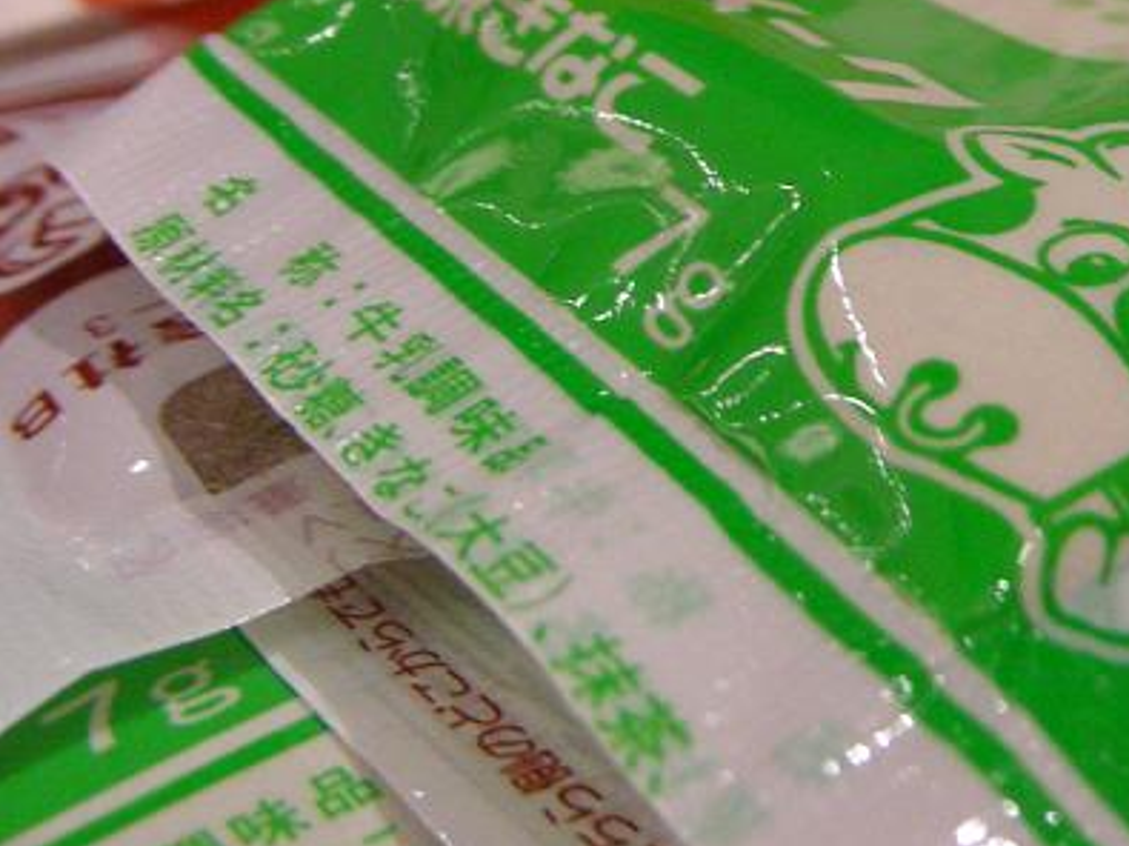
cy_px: 160
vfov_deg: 18.9
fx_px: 2511
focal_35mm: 77
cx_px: 1095
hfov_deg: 24.3
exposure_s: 1/14.1
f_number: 3.5
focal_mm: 6.3
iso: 200
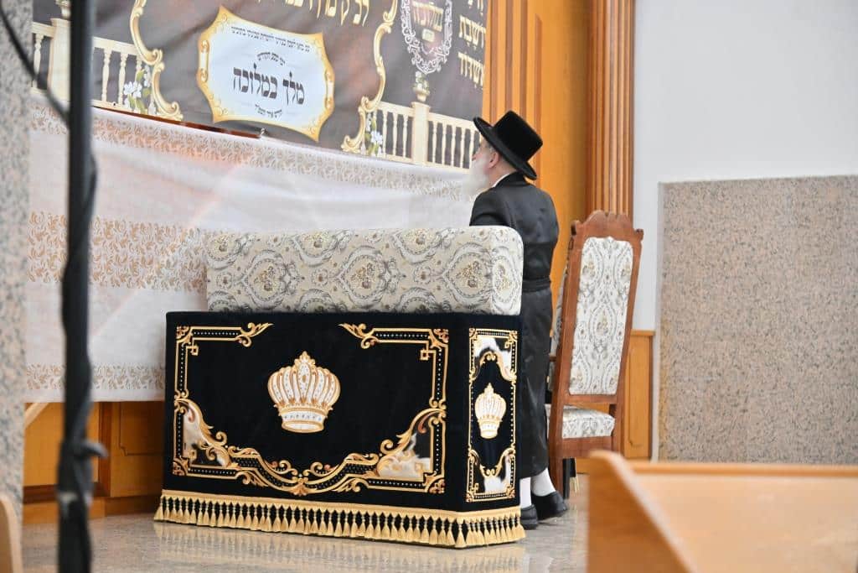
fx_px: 1859
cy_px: 286
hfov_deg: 26.0
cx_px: 429
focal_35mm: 78
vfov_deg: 17.5
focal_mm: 78
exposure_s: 1/200
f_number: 4
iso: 1600
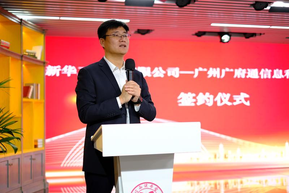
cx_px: 144
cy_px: 96
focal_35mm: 53
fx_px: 425
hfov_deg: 37.5
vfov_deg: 25.5
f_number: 1.4
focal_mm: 35
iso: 160
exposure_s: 1/125
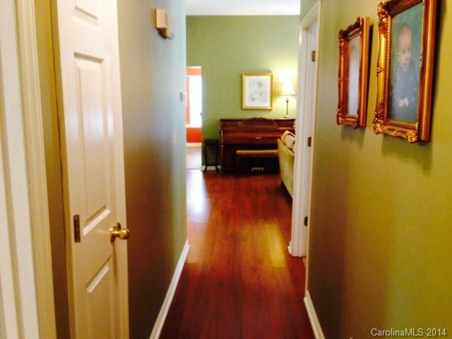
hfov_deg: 55.4
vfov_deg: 42.9
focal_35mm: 33
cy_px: 170
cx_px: 226
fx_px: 431
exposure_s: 1/20
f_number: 2.4
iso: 250
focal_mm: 4.12
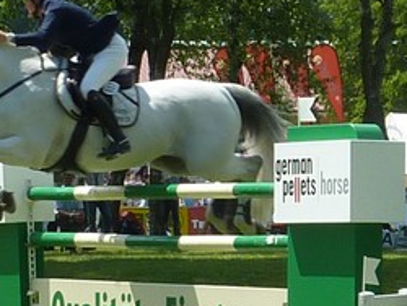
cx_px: 309
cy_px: 177
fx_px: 3272
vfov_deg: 5.4
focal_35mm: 278
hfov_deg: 7.1
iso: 80
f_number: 4.5
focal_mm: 7.9
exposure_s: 1/400
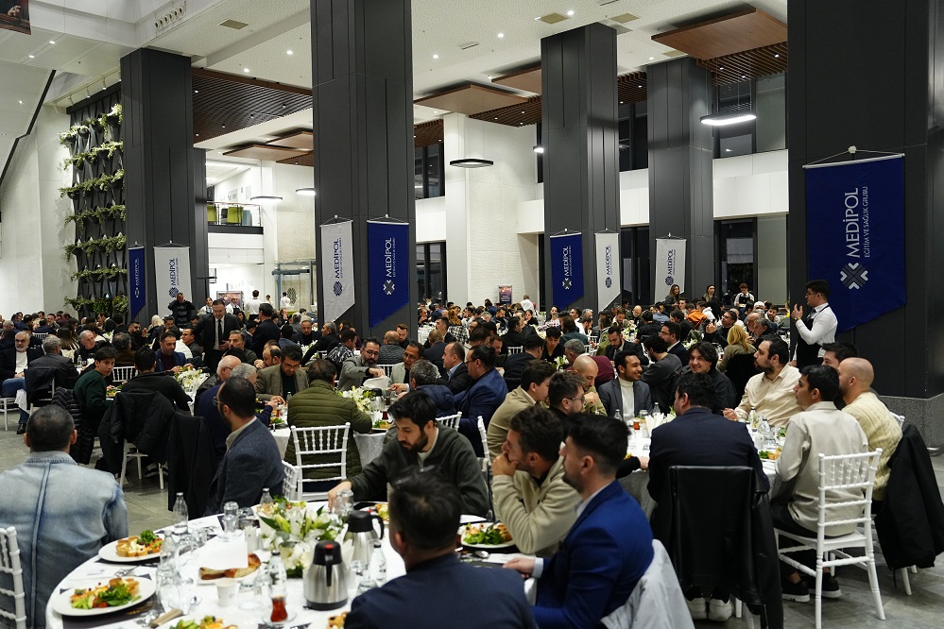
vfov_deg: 43.6
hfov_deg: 61.9
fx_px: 787
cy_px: 314
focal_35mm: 30
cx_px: 472
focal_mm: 30
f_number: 2.8
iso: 3200
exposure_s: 1/125
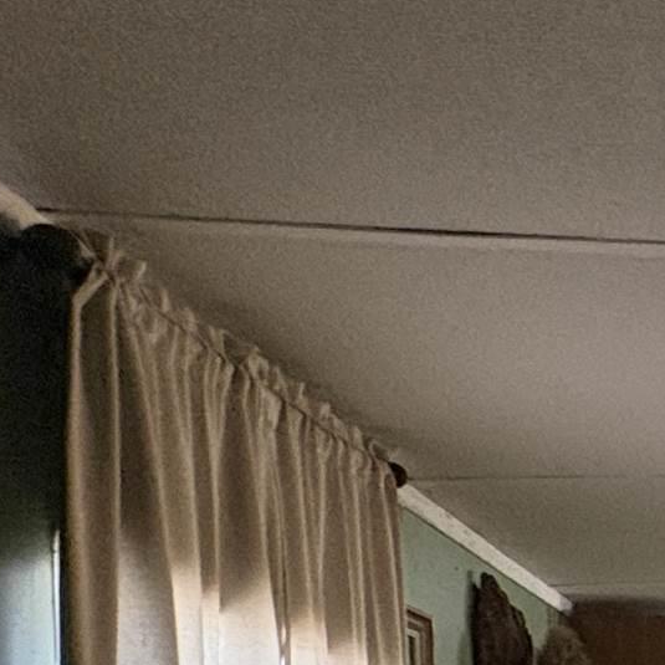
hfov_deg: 14.2
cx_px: 1671
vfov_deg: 21.7
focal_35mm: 71
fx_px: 1543
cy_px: 886
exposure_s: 1/120
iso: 400
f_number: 2.2
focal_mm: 2.22
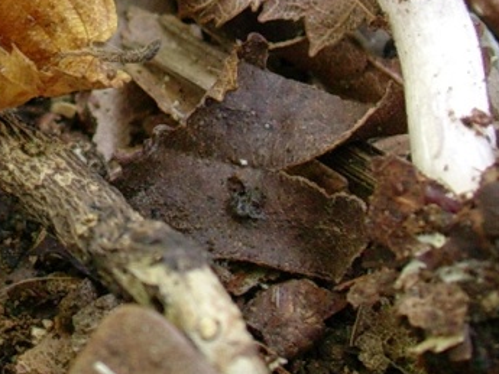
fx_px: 2105
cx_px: -22
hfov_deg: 13.3
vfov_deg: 10.1
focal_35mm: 146
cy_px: -36
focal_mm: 9.6
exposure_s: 1/4
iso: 81
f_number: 3.5
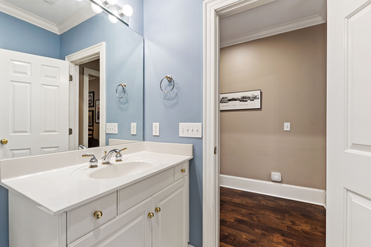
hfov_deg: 100.4
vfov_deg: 77.3
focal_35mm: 15
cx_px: 186
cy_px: 124
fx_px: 155
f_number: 8
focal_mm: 10
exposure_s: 1.3
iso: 100
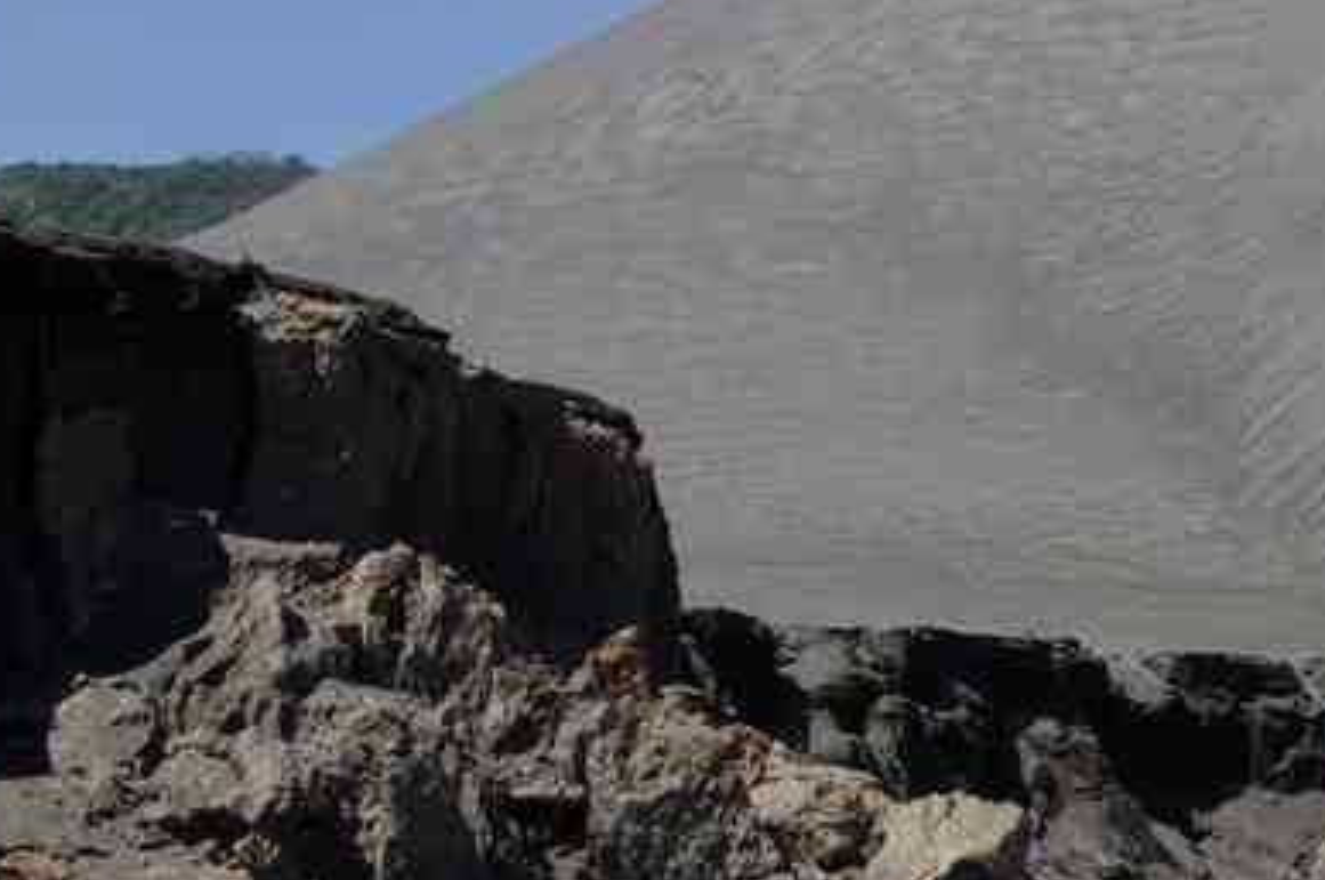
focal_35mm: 90
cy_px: 469
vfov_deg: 15.2
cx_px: 1667
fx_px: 3297
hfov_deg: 20.9
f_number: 8
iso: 100
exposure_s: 1/250
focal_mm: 23.1
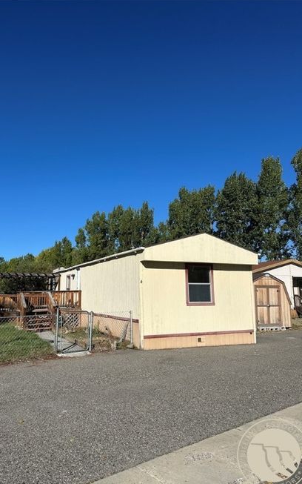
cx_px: 126
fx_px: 342
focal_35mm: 26
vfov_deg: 70.4
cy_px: 245
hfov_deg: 47.4
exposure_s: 1/7576
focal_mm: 6.86
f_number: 1.78
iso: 80
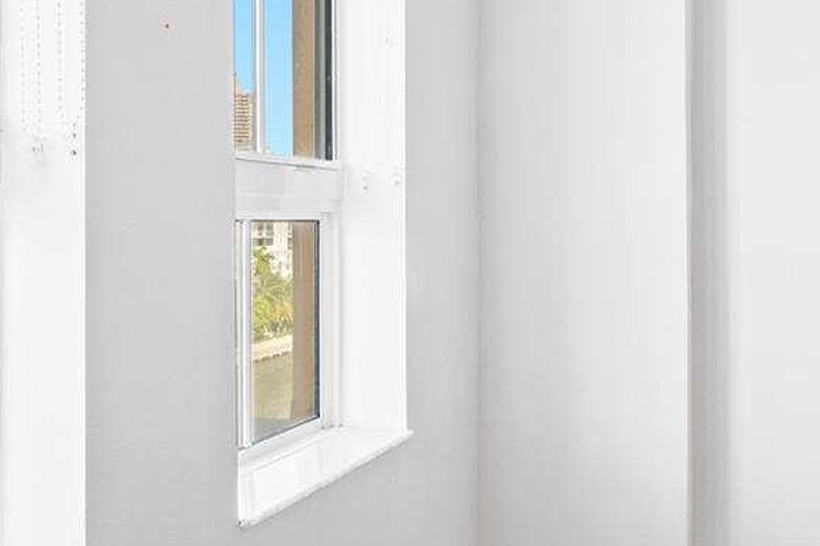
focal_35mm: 39
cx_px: 203
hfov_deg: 47.7
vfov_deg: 34.1
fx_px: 888
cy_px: 225
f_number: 8
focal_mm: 14
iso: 200
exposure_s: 1/25
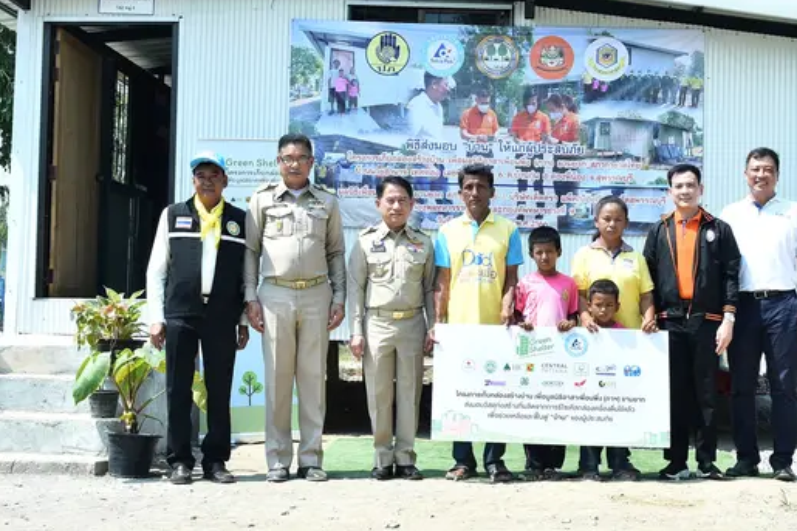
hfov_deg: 37.4
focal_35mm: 53
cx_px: 460
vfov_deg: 25.5
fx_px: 1173
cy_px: 246
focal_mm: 35
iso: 320
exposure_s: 1/125
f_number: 13
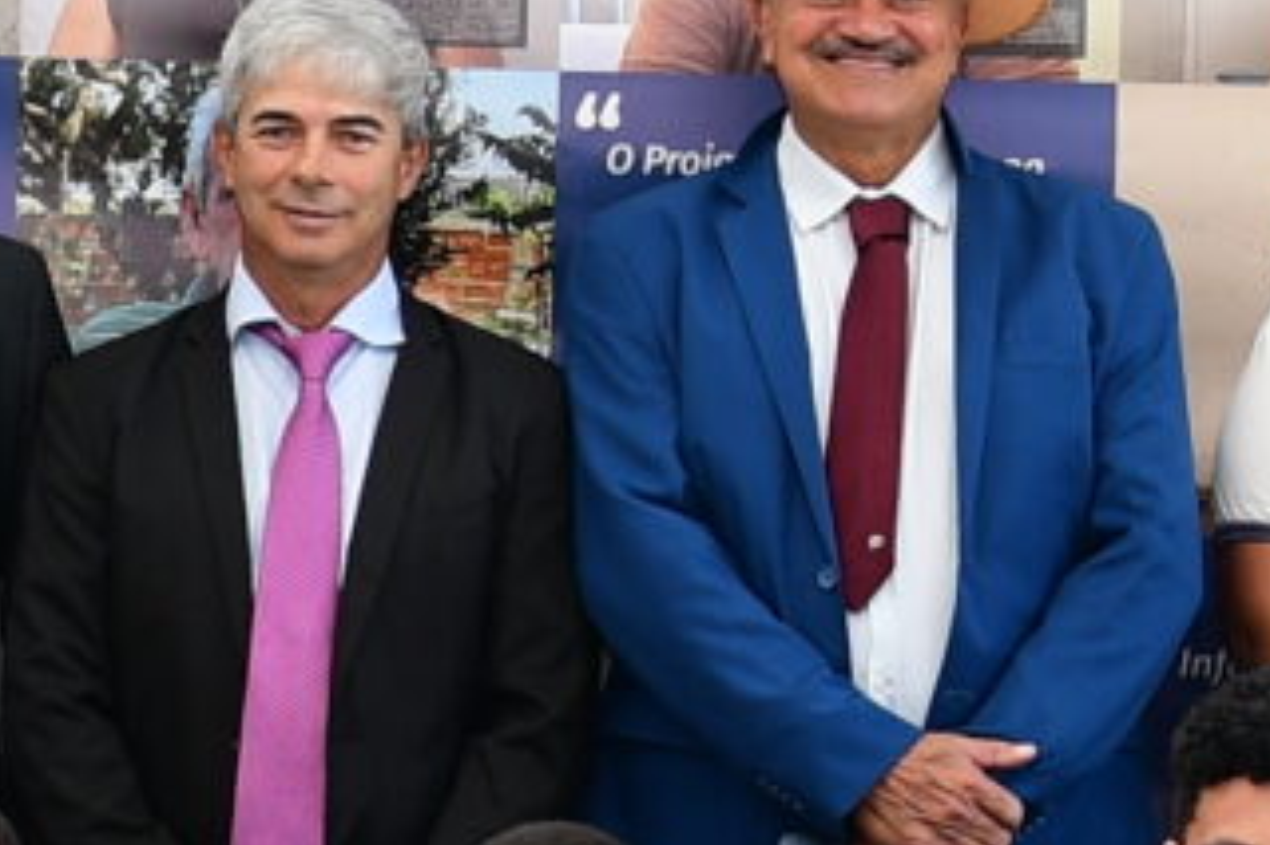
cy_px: 522
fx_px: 7616
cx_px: -524
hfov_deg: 9.3
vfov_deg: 6.4
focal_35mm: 216
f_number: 2
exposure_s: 1/160
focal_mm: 18
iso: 100
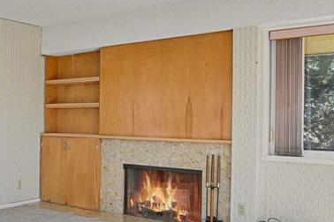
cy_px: 122
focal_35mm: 46
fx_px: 427
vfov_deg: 29.2
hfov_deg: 36.9
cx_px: -21
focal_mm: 17
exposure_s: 1/4
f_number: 8
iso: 250
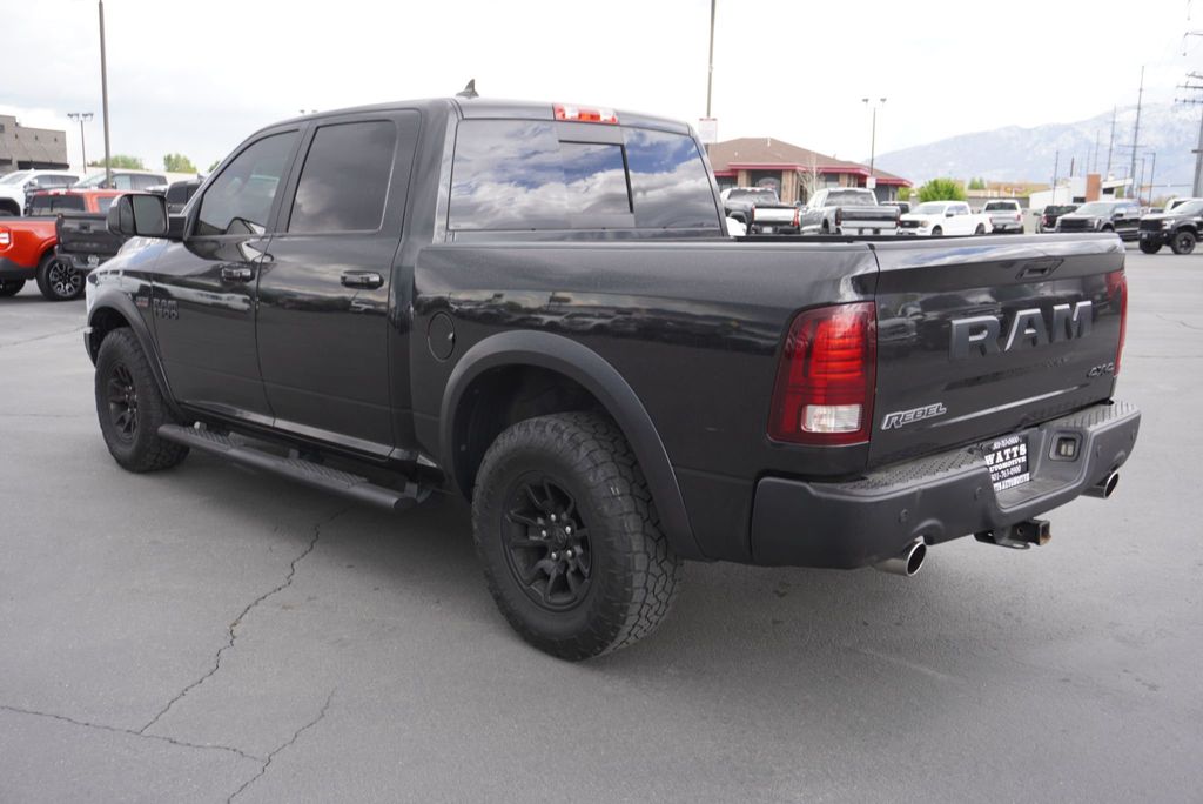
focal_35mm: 32
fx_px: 1053
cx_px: 602
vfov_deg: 41.8
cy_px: 402
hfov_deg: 59.5
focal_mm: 21
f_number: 5
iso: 100
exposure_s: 1/100
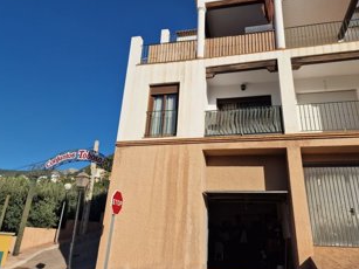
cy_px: 119
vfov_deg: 51.2
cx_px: 196
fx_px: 280
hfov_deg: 65.2
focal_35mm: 27
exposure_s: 1/2488
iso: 50
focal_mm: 6.4
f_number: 1.8
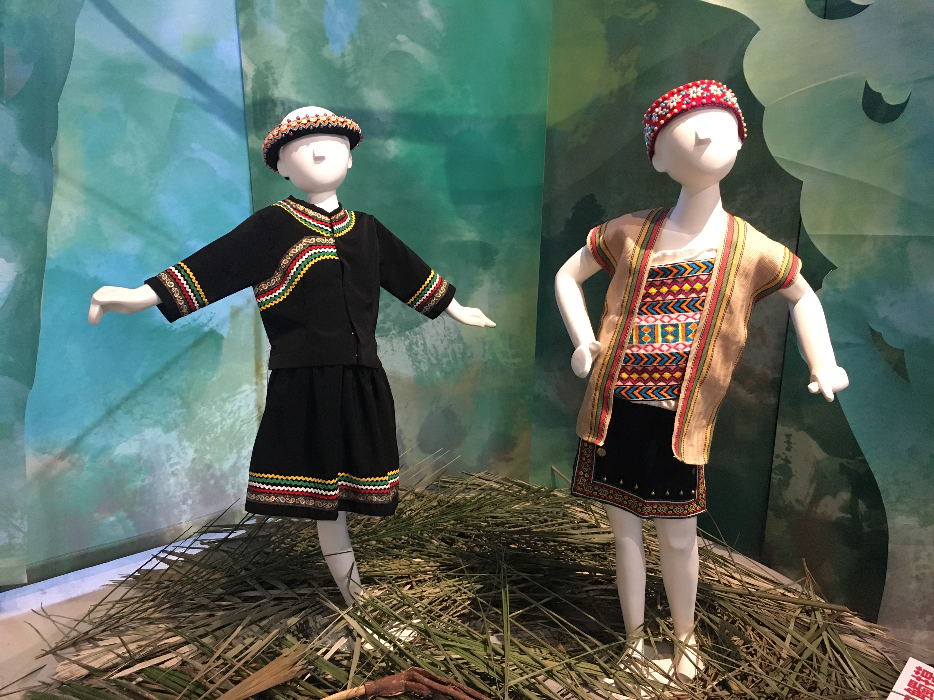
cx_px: 467
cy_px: 350
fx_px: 782
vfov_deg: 48.2
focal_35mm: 29
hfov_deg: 61.7
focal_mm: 4.15
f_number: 2.2
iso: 200
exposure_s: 1/30
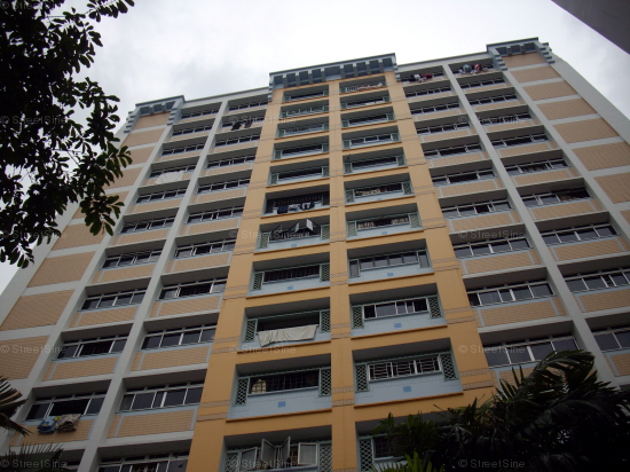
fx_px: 673
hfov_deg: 50.2
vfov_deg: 38.6
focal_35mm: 37
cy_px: 236
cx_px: 315
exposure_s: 1/400
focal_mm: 6.2
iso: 80
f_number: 5.6
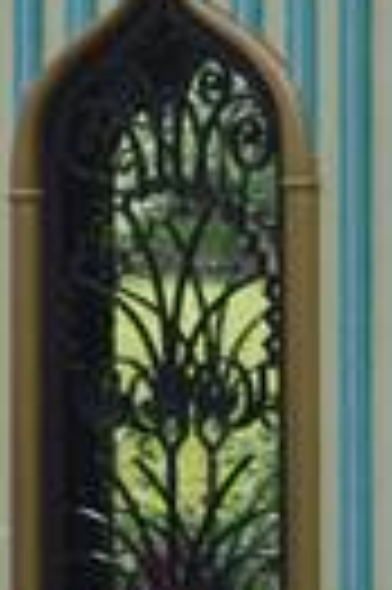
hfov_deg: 1.7
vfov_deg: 2.5
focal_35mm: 822
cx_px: 656
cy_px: -351
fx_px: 13461
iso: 200
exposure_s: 1/125
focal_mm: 70
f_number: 10
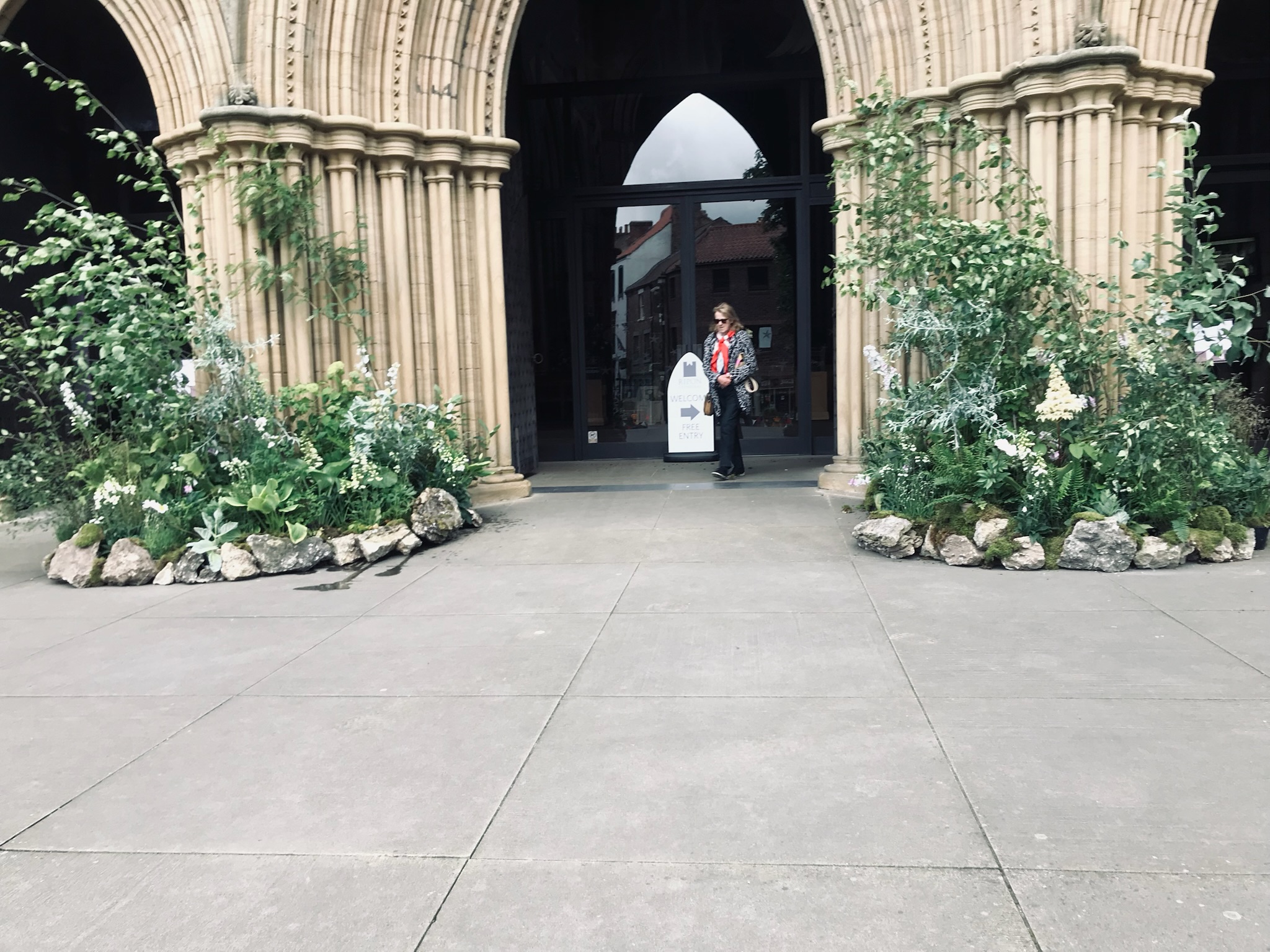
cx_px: 635
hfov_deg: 63.4
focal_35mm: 28
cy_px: 476
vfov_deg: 49.7
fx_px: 1027
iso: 20
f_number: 1.8
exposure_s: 1/131
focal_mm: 3.99
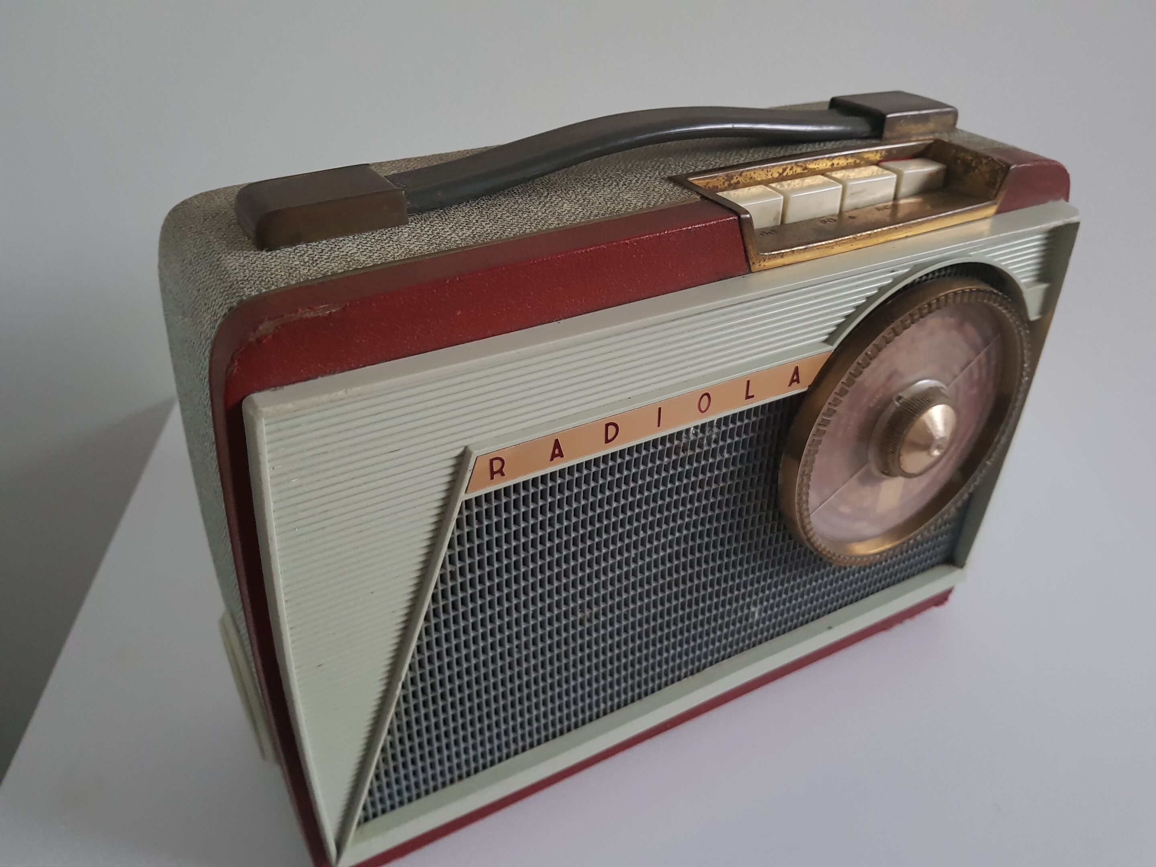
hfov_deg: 67.3
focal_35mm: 26
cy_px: 434
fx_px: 868
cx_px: 578
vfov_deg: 53.1
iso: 250
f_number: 1.7
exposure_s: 1/10
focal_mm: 4.2
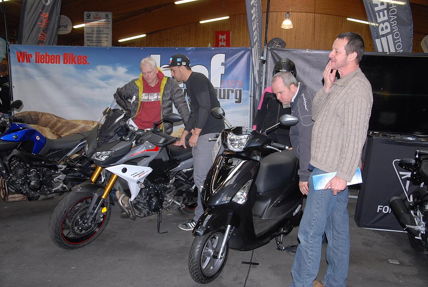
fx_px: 446
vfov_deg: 35.6
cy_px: 144
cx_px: 214
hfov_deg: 51.2
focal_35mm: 38
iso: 320
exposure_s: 1/60
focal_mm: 25
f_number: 4
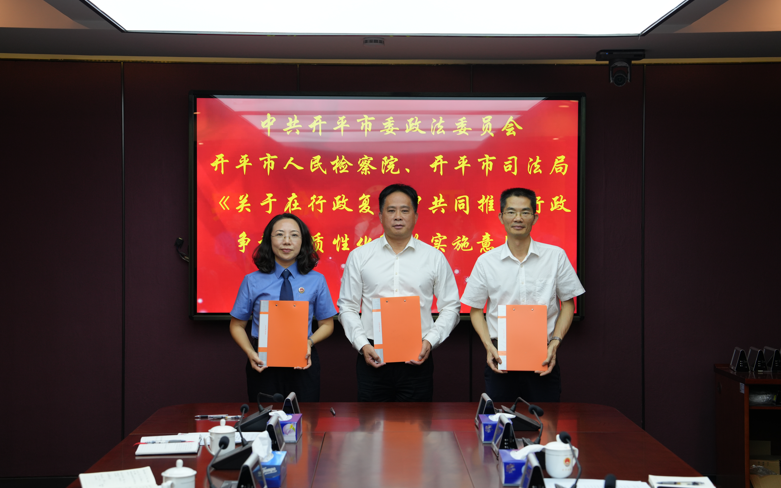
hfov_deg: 35.1
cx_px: 395
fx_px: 1235
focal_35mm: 58
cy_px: 247
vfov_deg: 22.4
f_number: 4
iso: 500
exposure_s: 1/160
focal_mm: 56
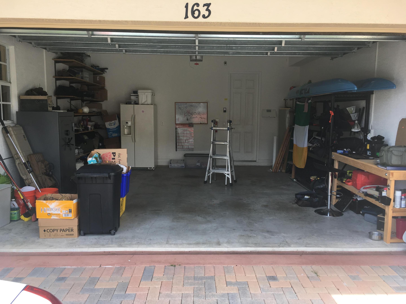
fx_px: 340
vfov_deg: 48.2
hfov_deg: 61.7
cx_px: 203
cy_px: 152
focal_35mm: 29
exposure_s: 1/292
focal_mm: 4.15
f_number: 2.2
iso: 25
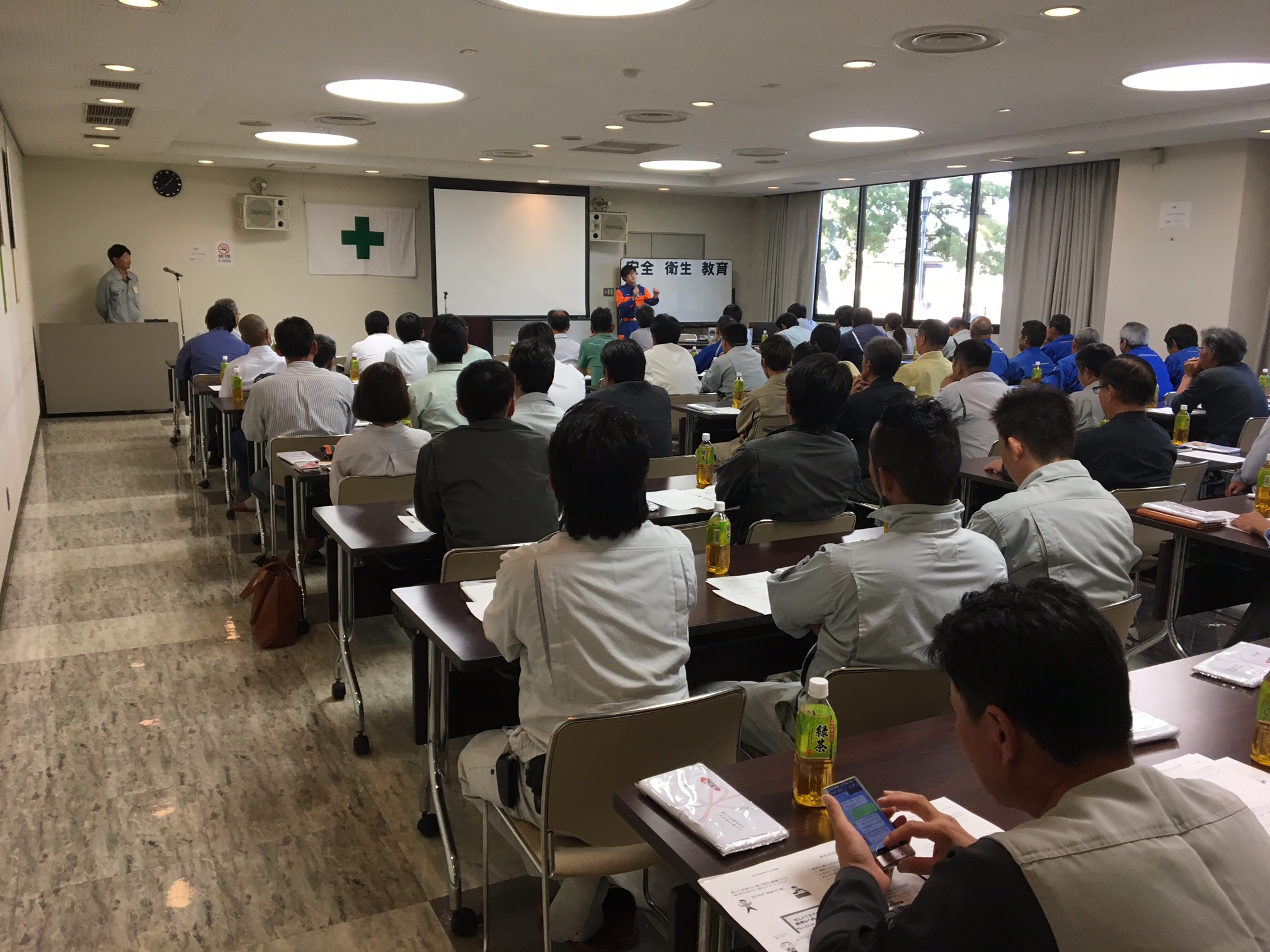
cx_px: 635
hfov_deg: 61.7
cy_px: 476
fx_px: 1064
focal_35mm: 29
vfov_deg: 48.2
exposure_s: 1/30
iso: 32
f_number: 2.2
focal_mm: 4.15
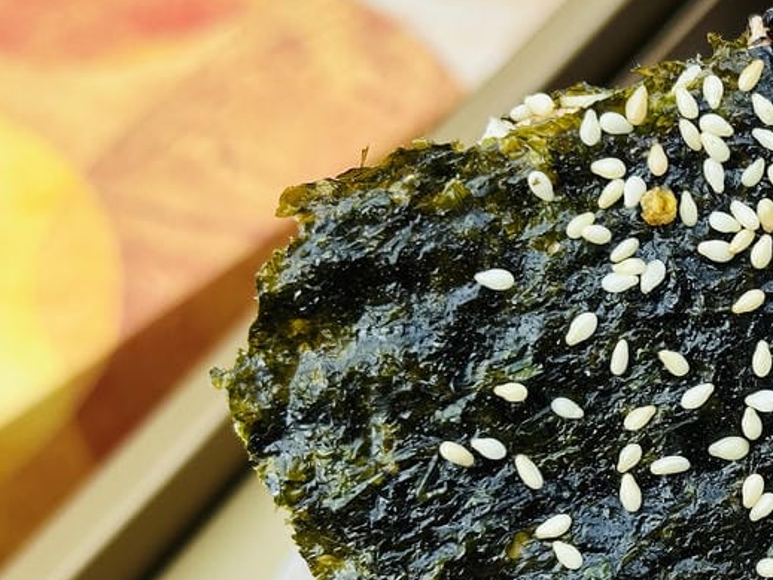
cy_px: 379
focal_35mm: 111
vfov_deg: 13.3
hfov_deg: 17.2
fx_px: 2478
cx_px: 819
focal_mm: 6.86
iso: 64
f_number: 1.78
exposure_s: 1/409
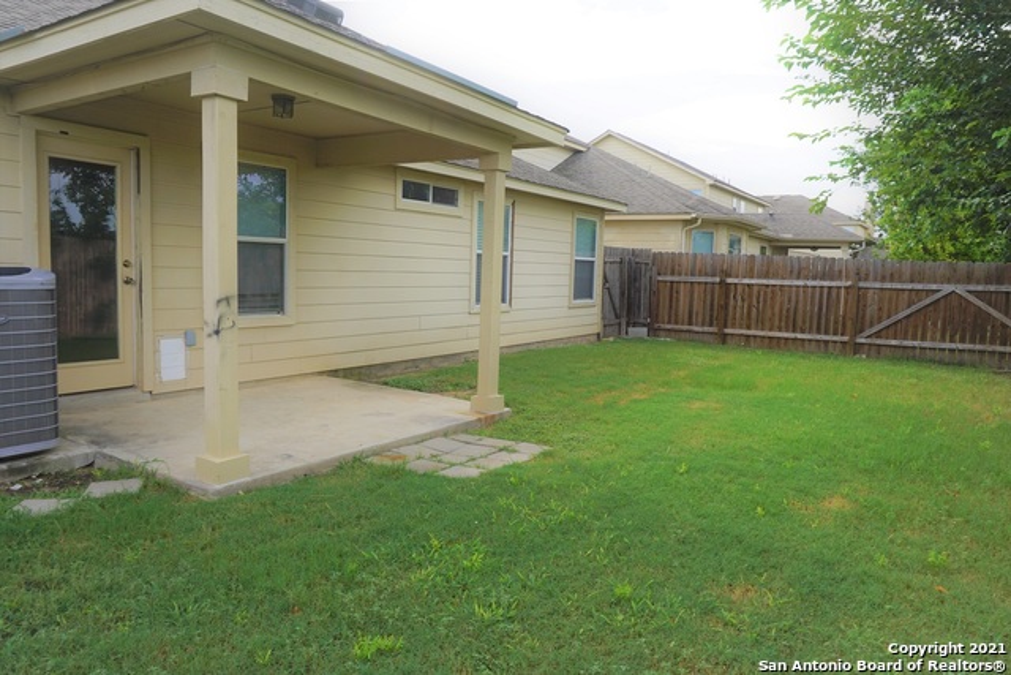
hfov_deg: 73.7
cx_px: 506
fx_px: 674
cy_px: 338
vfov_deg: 53.2
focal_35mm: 24
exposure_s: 1/80
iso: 100
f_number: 8
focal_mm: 16
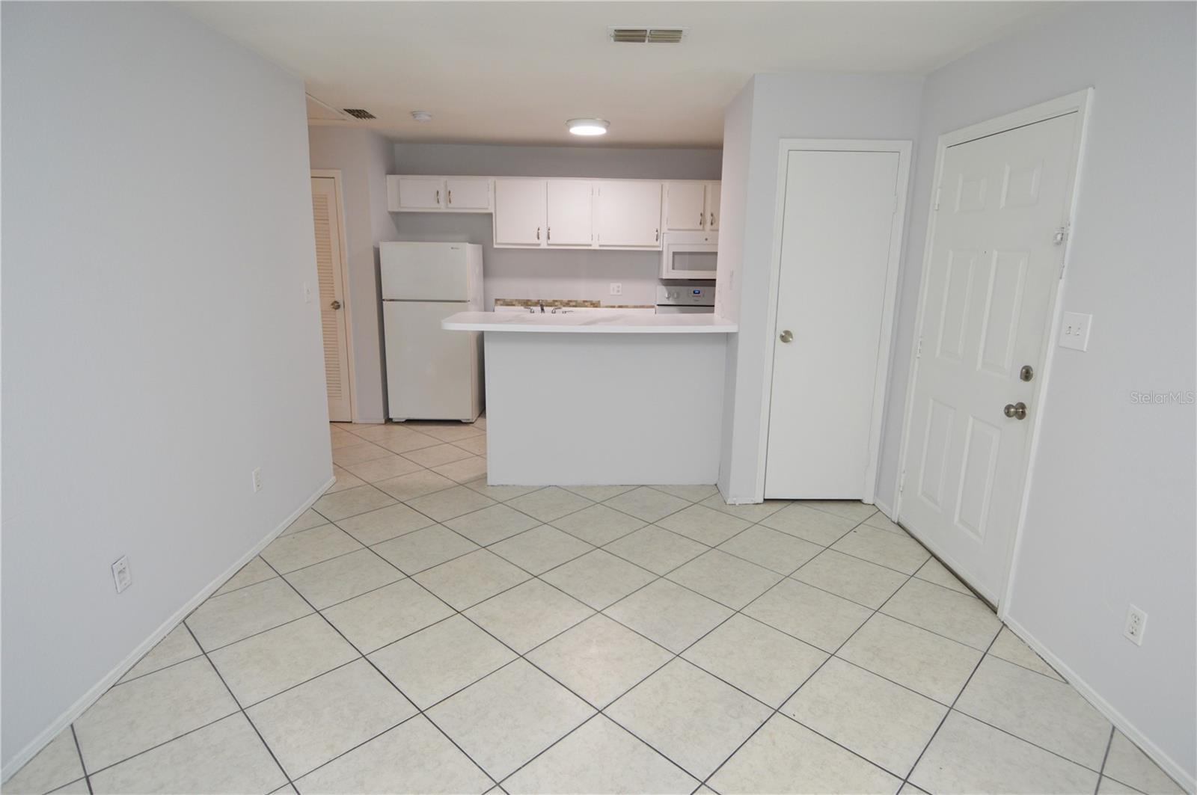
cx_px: 598
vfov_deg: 67.3
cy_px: 398
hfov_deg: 90.1
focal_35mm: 18
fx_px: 598
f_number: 4
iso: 500
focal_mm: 12
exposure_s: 1/60
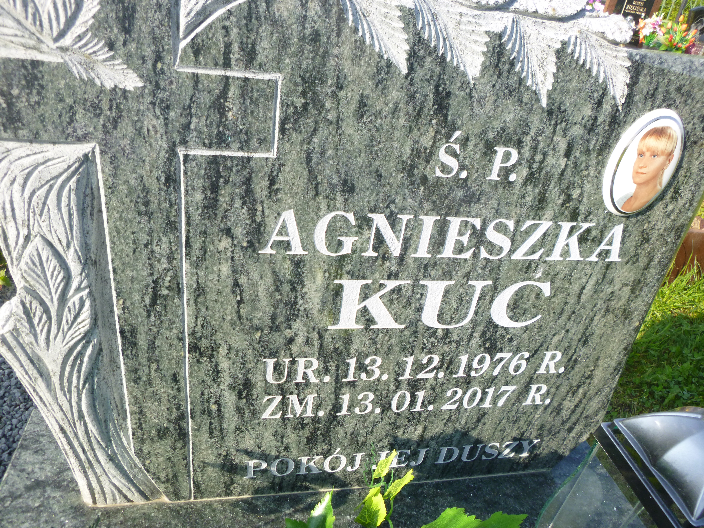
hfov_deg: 69.4
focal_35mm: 25
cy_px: 264
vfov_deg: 54.9
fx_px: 508
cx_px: 352
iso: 100
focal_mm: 4.5
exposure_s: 1/200
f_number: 3.9
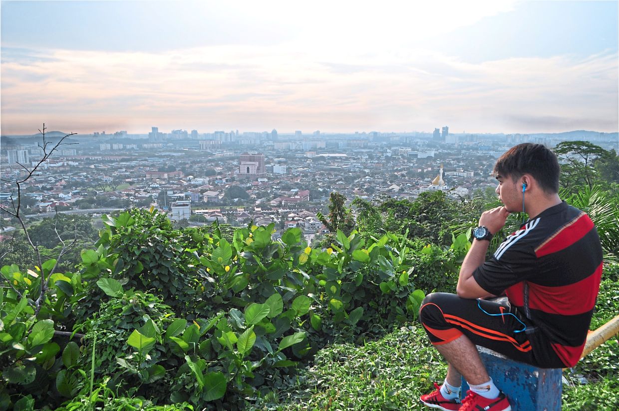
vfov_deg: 47.8
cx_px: 310
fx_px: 464
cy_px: 206
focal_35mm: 27
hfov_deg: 67.5
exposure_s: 1/200
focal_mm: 18
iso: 200
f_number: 9
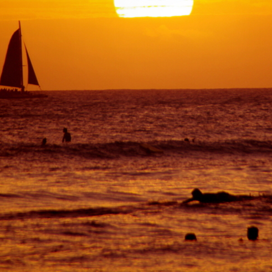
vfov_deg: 3.3
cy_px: -6
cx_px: 152
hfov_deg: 3.3
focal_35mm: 532
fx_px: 4729
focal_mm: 200
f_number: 6.3
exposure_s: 1/400
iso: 200
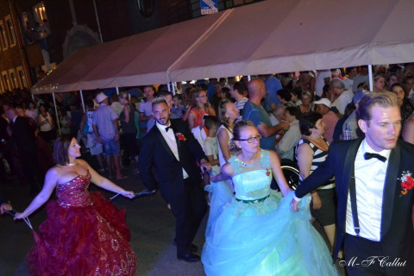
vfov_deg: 38.4
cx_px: 207
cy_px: 138
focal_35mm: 34
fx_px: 397
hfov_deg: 55.1
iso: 3200
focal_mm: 23
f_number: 3.8
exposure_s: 1/60
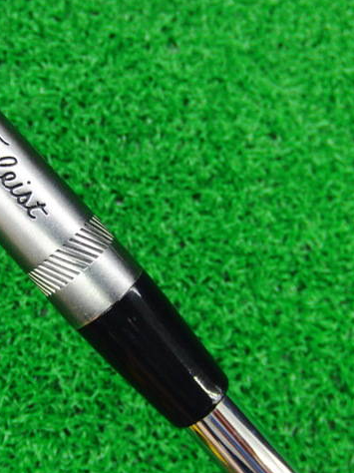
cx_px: 69
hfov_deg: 28.4
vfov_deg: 38.2
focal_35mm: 50
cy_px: 237
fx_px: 682
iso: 400
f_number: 3.6
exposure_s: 1/25
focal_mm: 6.42
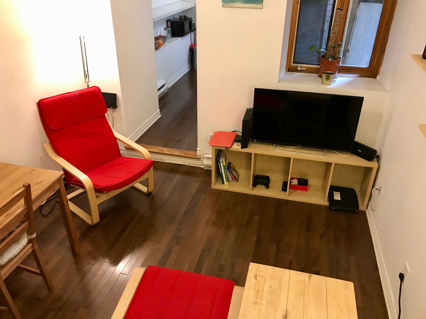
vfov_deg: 49.7
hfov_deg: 63.4
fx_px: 345
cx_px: 213
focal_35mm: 28
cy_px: 160
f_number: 1.8
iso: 80
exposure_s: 1/15
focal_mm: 3.99
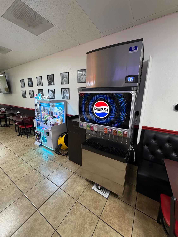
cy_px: 118
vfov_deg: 102.0
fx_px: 96
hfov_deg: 85.7
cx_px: 89
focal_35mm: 14
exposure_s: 1/60
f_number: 2.2
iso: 200
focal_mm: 2.22
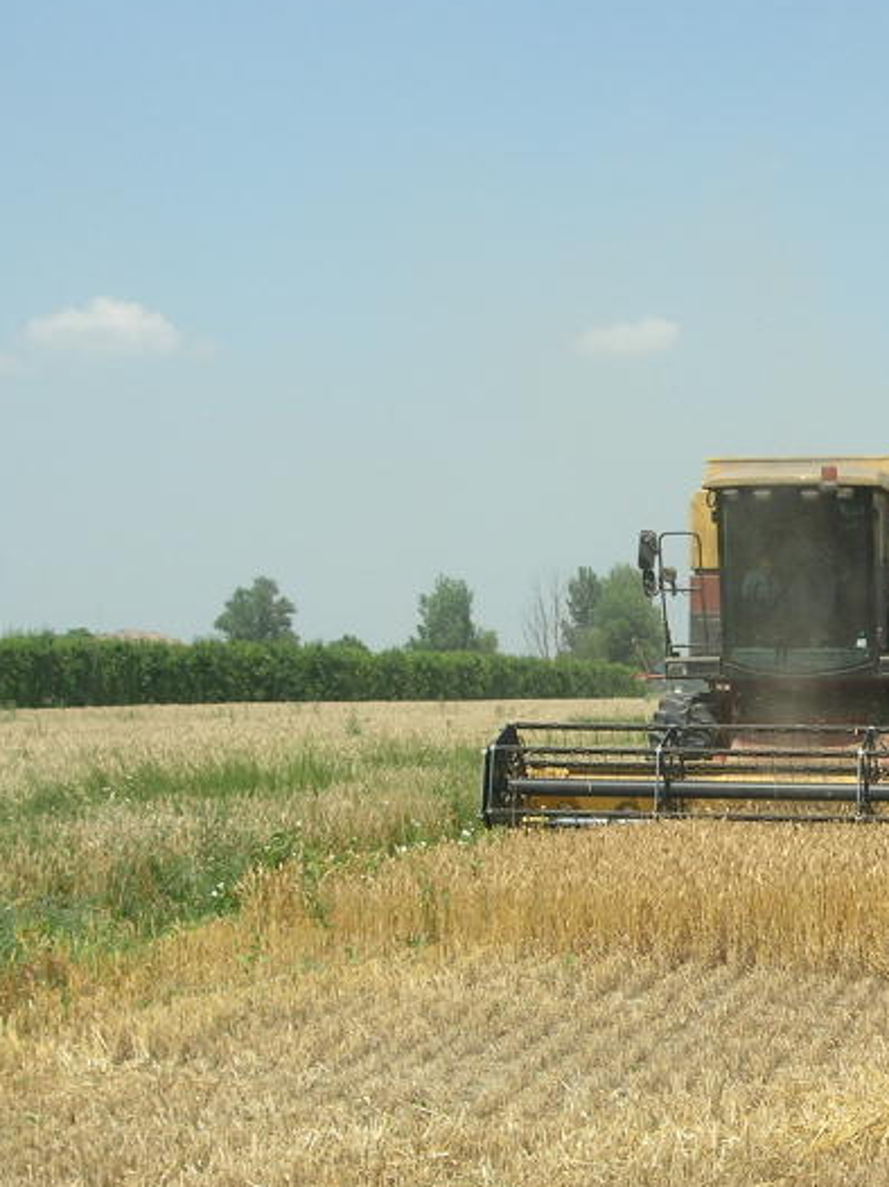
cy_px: 747
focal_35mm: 74
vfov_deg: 26.3
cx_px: 846
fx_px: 2536
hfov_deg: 19.4
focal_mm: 7.8
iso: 64
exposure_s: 1/510
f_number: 4.8
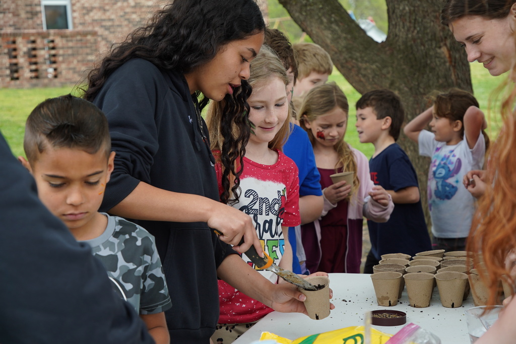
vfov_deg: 16.3
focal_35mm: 84
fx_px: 1204
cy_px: 172
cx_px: 258
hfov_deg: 24.2
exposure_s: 1/100
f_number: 5.6
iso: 160
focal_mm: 56
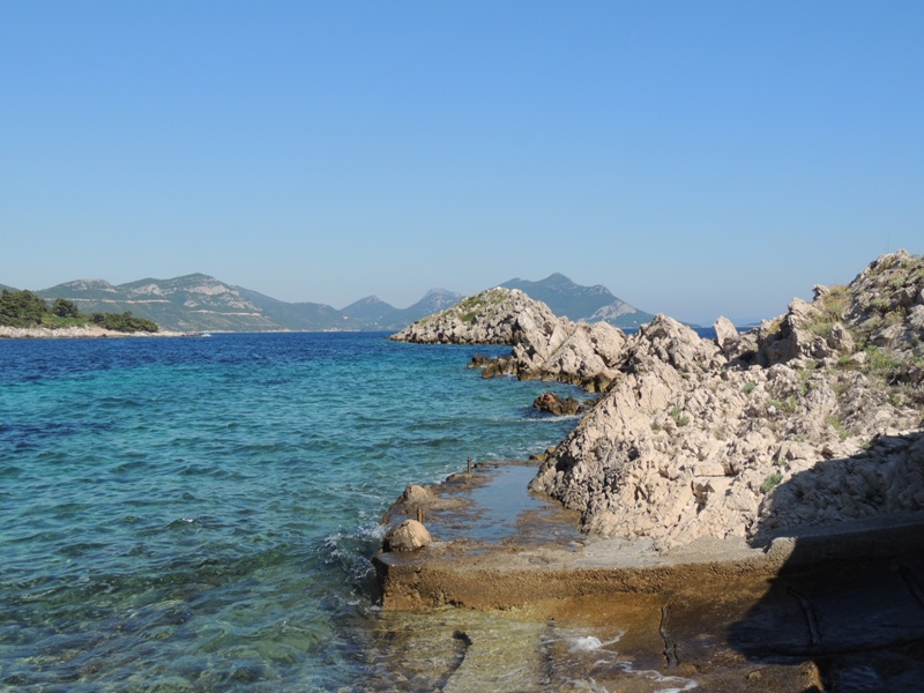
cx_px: 462
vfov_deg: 36.0
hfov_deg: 46.8
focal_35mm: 40
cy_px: 346
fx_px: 1068
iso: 100
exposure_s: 1/1250
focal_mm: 7.1
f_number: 3.3
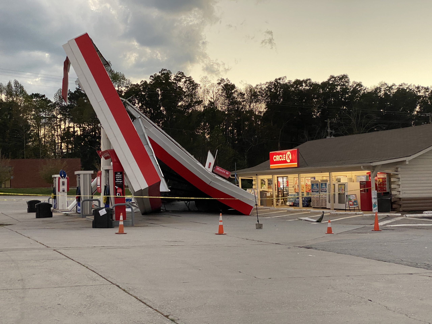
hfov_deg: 36.8
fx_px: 649
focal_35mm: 52
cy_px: 162
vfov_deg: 28.0
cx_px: 216
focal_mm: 6
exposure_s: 1/121
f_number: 2
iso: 80
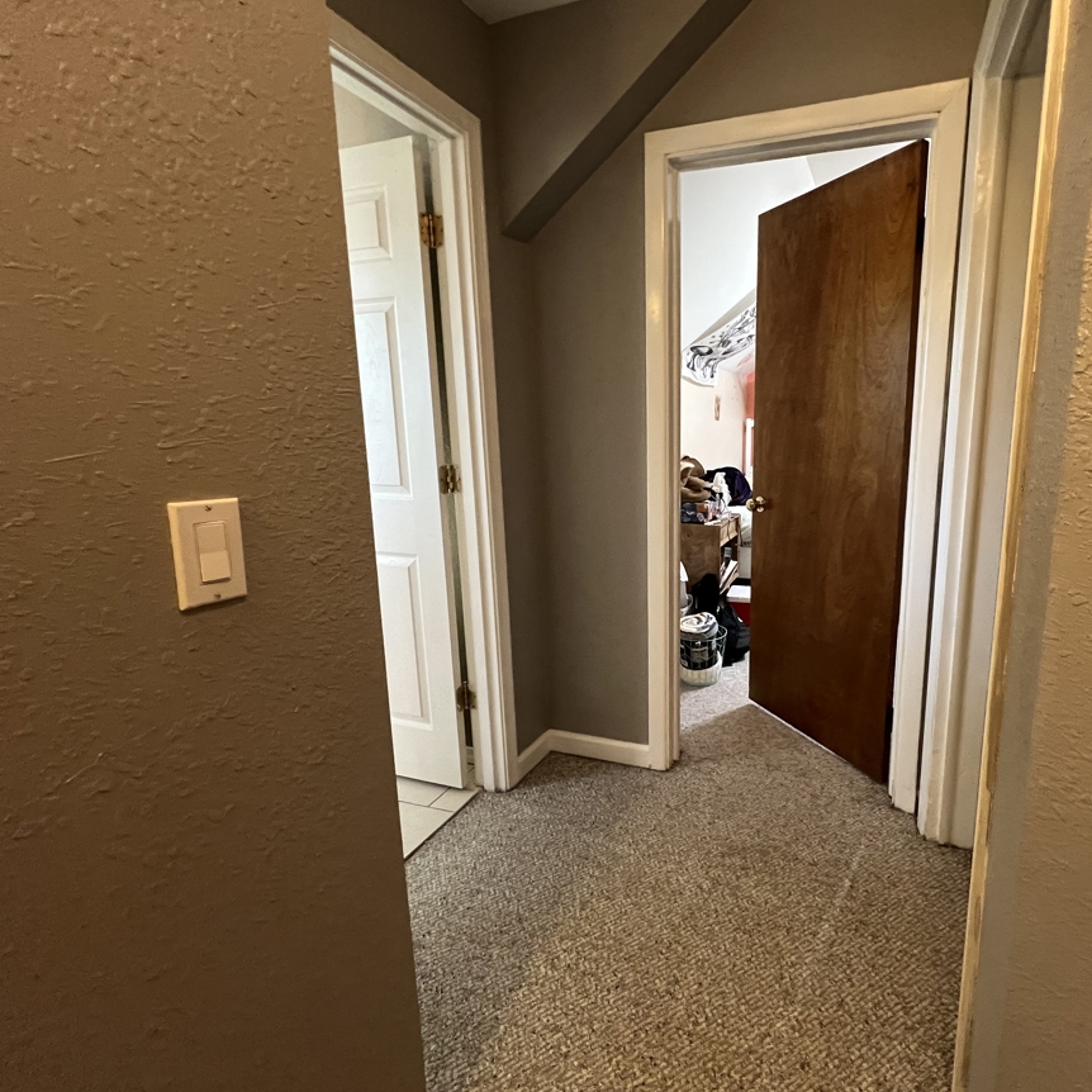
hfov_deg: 85.4
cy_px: 537
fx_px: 571
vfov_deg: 87.4
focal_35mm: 16
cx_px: 697
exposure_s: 1/60
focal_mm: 1.57
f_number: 1.8
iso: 500
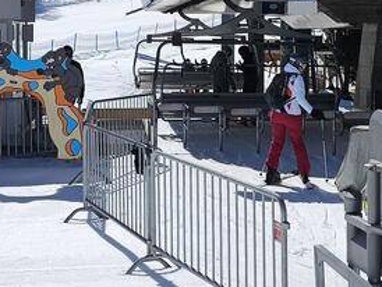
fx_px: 1038
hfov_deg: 20.5
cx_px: 326
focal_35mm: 94
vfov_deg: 15.7
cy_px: 86
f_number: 1.7
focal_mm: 4.71
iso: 50
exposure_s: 1/2703
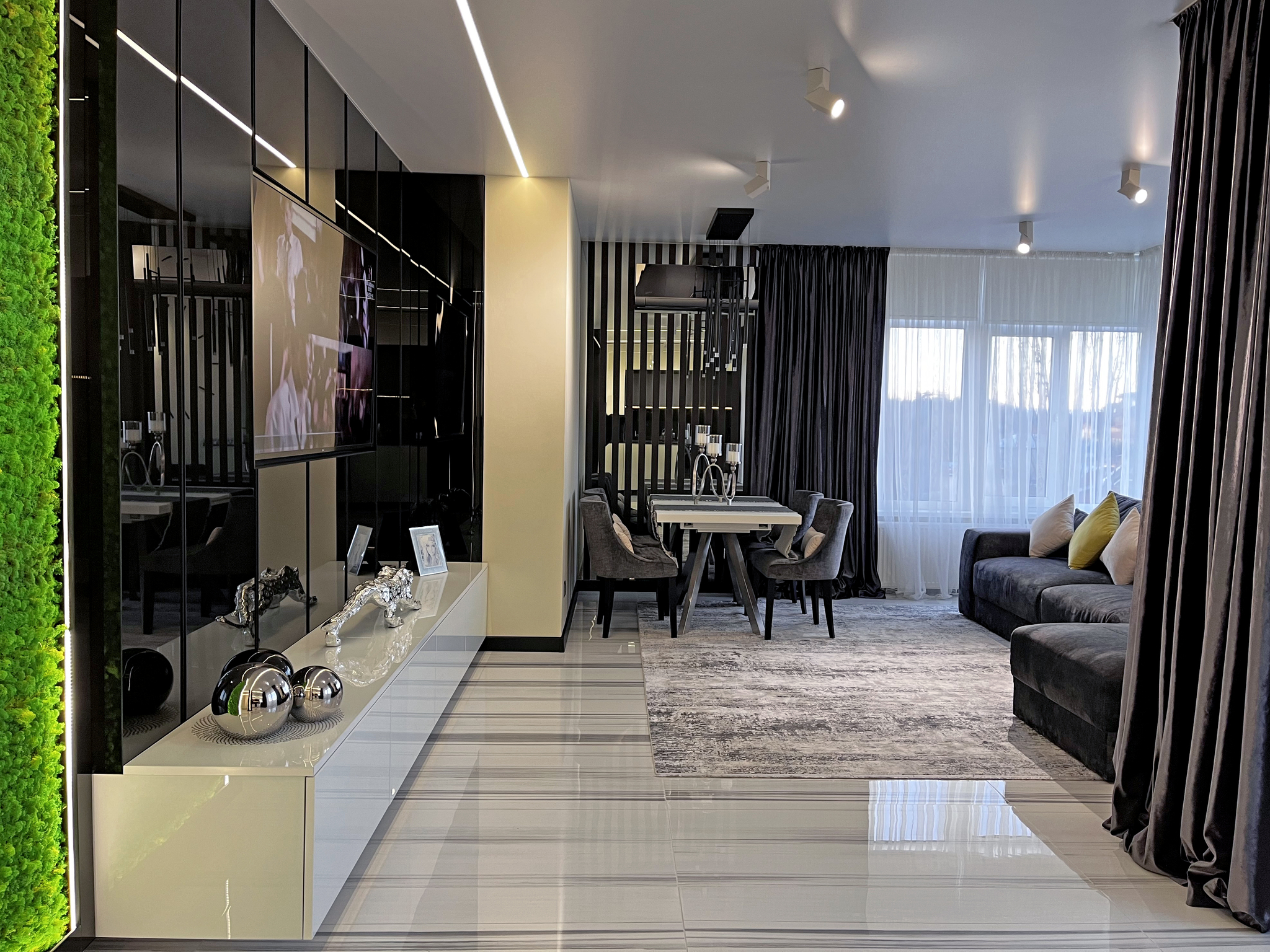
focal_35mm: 26
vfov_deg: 53.1
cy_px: 476
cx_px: 635
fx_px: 954
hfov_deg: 67.3
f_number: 1.6
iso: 80
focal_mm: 5.1
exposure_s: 1/50
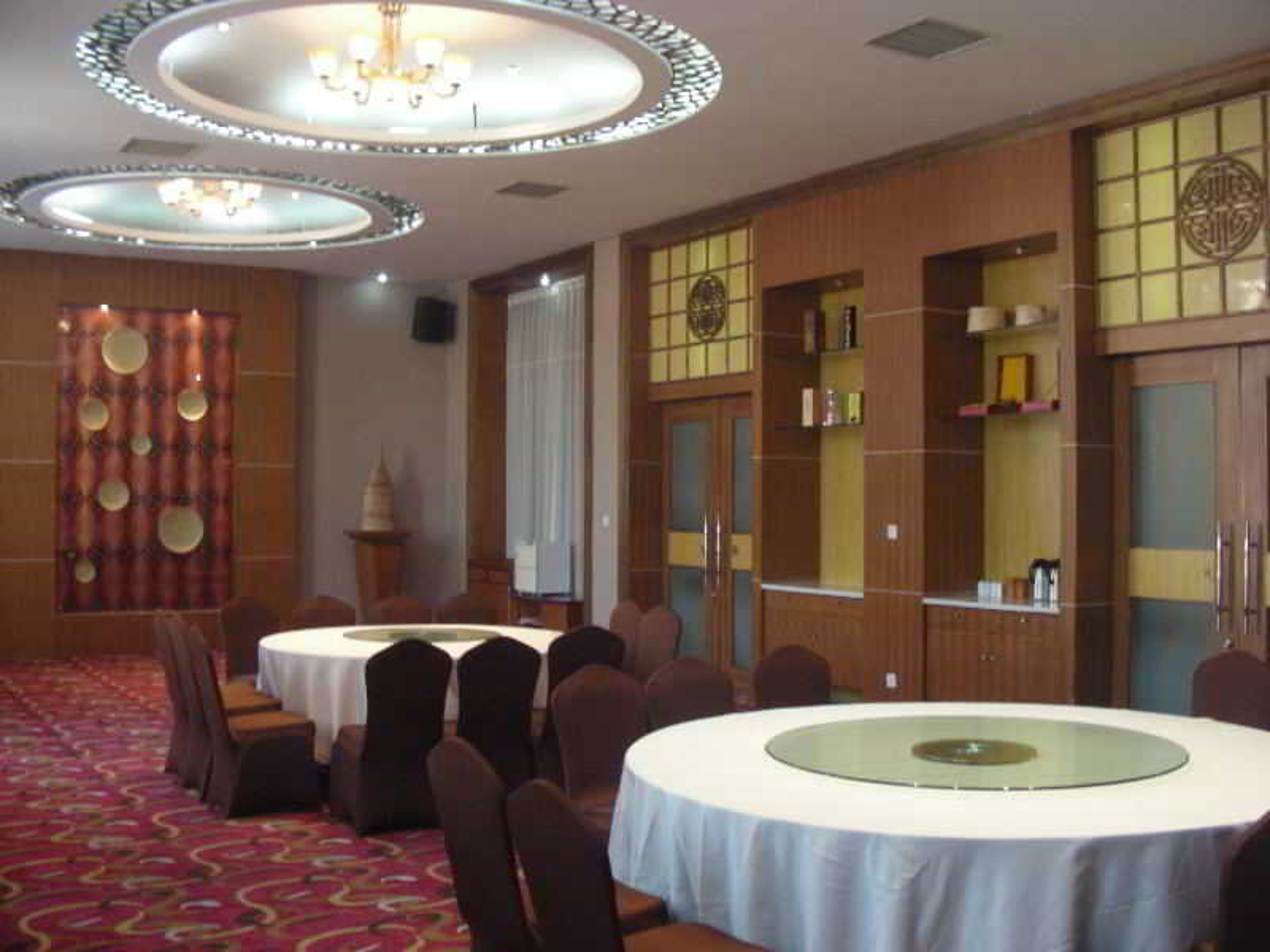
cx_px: 635
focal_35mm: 38
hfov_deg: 49.0
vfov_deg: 37.7
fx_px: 1394
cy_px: 476
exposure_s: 1/8
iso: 212
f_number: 3.5
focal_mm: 6.3
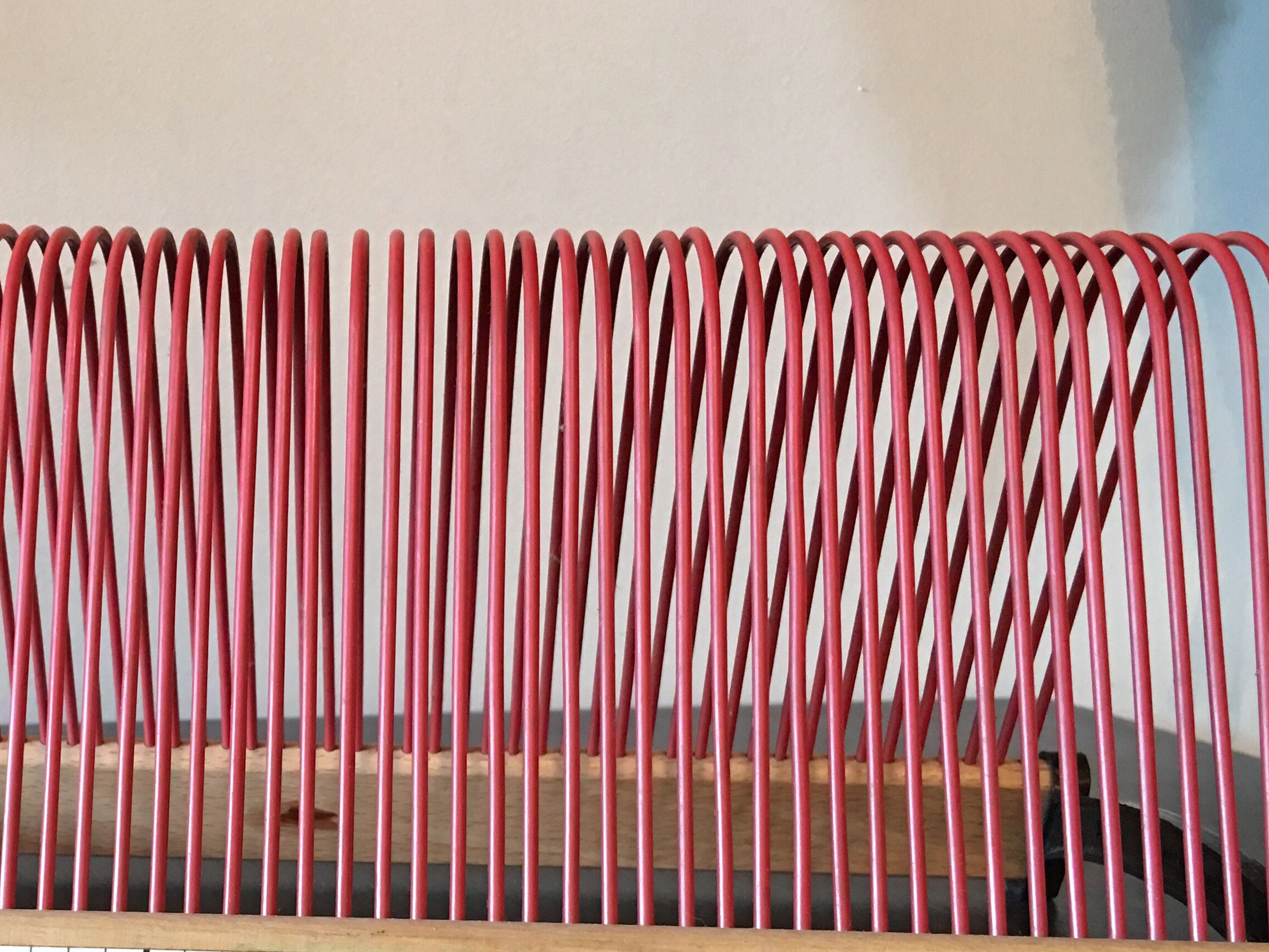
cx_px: 312
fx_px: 1870
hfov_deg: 36.6
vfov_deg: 27.9
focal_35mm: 51
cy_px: 770
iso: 100
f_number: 2.2
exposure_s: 1/17
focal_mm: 4.15
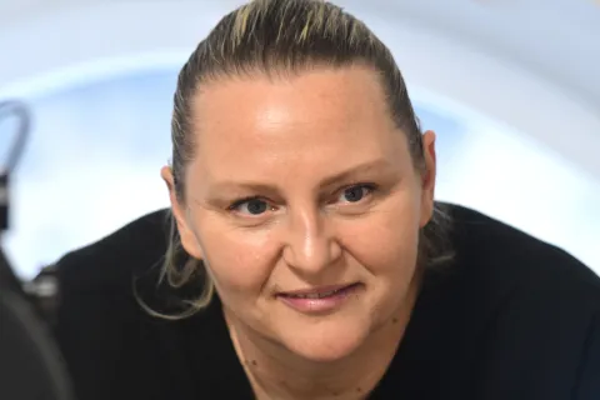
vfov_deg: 6.8
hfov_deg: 10.2
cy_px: 200
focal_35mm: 202
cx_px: 300
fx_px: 3375
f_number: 4.5
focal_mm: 135
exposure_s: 1/100
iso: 3200
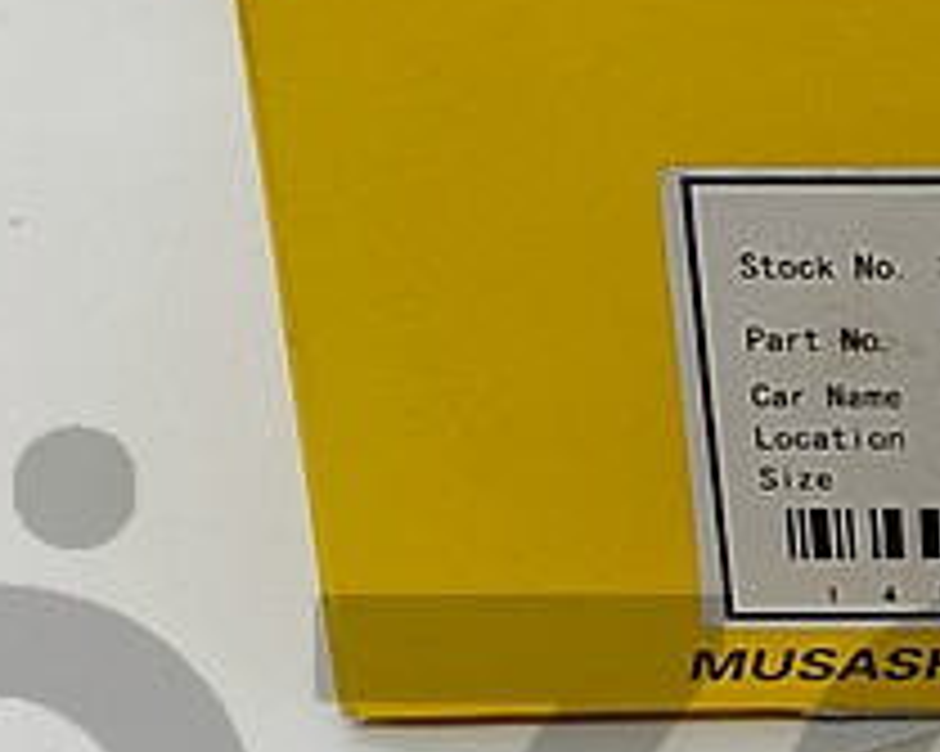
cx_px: 1133
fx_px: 4394
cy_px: 254
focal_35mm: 158
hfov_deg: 11.9
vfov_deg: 9.8
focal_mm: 4.74
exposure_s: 1/138
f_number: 1.79
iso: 100
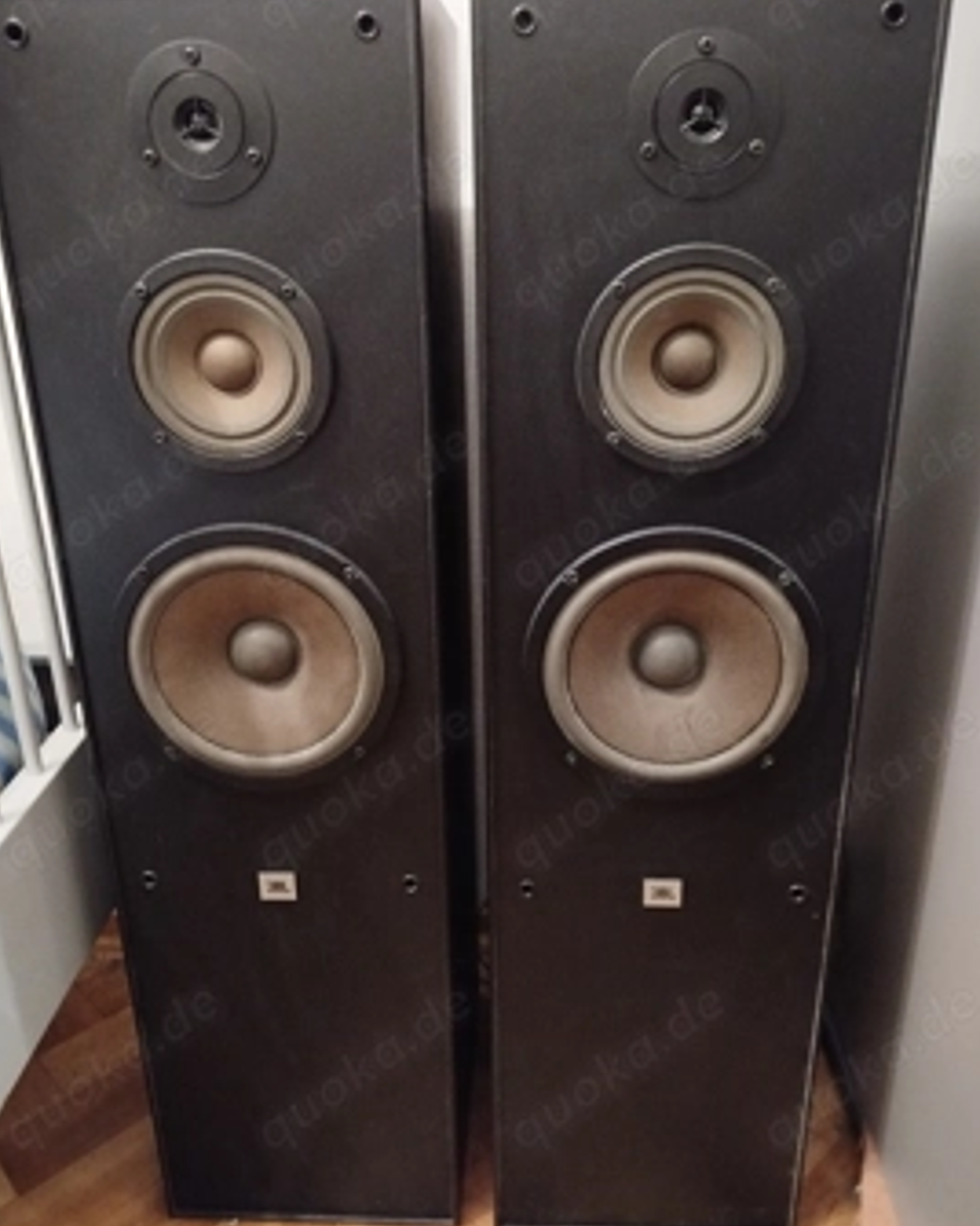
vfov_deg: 62.1
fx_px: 1015
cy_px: 564
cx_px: 497
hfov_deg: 51.5
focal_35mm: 28
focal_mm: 5.31
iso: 1250
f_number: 1.7
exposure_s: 1/17
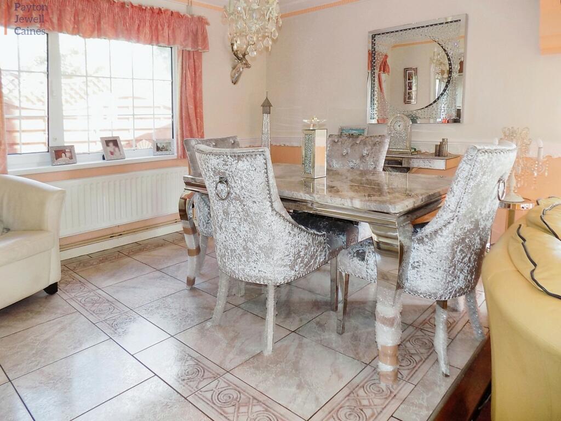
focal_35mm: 23
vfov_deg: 58.9
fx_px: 373
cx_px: 280
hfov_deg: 73.9
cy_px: 210
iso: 100
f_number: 3.1
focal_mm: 4
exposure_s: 1/30
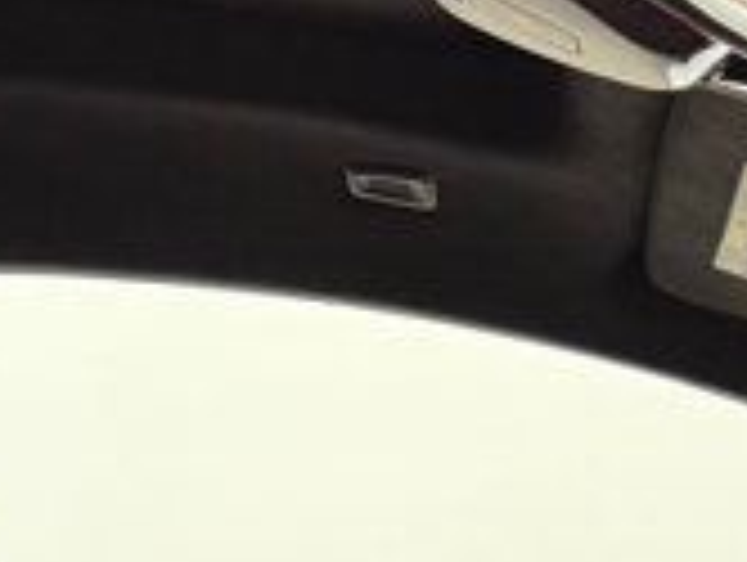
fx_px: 3198
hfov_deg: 13.3
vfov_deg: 8.7
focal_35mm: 148
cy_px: 1533
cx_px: 513
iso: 320
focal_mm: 6.76
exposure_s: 1/120
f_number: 1.78
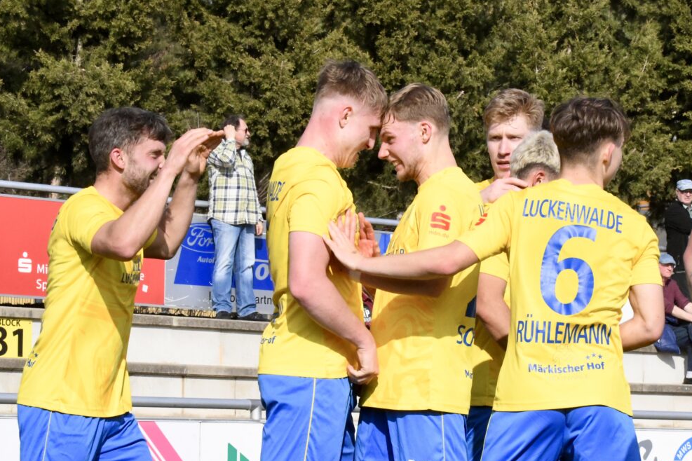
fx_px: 1595
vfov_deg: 16.5
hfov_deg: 24.5
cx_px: 343
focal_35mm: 83
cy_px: 239
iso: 8000
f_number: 25
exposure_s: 1/1600
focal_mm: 80
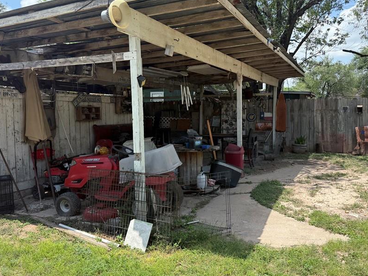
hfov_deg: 58.3
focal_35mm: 31
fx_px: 330
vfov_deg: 45.4
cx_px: 181
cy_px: 127
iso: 100
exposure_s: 1/3145
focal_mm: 6.76
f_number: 1.78
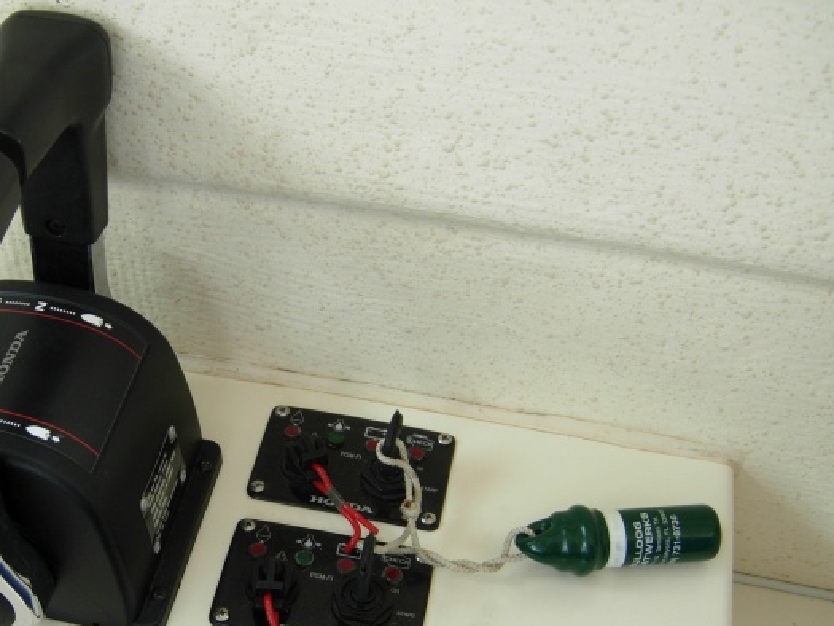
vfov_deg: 26.5
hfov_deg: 34.5
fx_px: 1325
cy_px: 400
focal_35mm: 55
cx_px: 255
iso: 50
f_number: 2.7
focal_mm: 7.5
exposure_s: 1/36.9
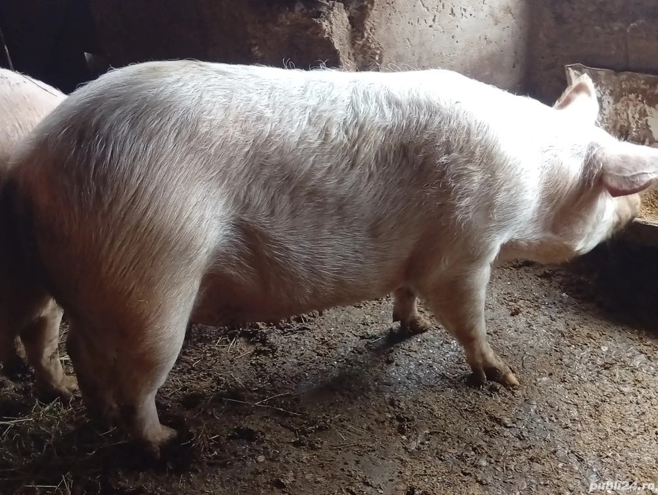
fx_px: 761
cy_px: 248
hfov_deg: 46.7
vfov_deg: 36.0
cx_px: 329
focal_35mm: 40
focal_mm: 3.84
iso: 431
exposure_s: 1/33.3
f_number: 1.8
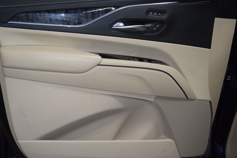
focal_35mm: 36
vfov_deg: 36.9
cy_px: 79
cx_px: 118
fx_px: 237
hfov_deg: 53.1
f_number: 5
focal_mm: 24
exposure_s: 1/100
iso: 800
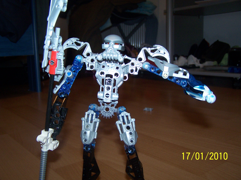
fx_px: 265
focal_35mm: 38
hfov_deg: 49.0
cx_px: 120
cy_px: 90
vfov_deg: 37.7
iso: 140
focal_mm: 6.3
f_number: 2.8
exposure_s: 1/60
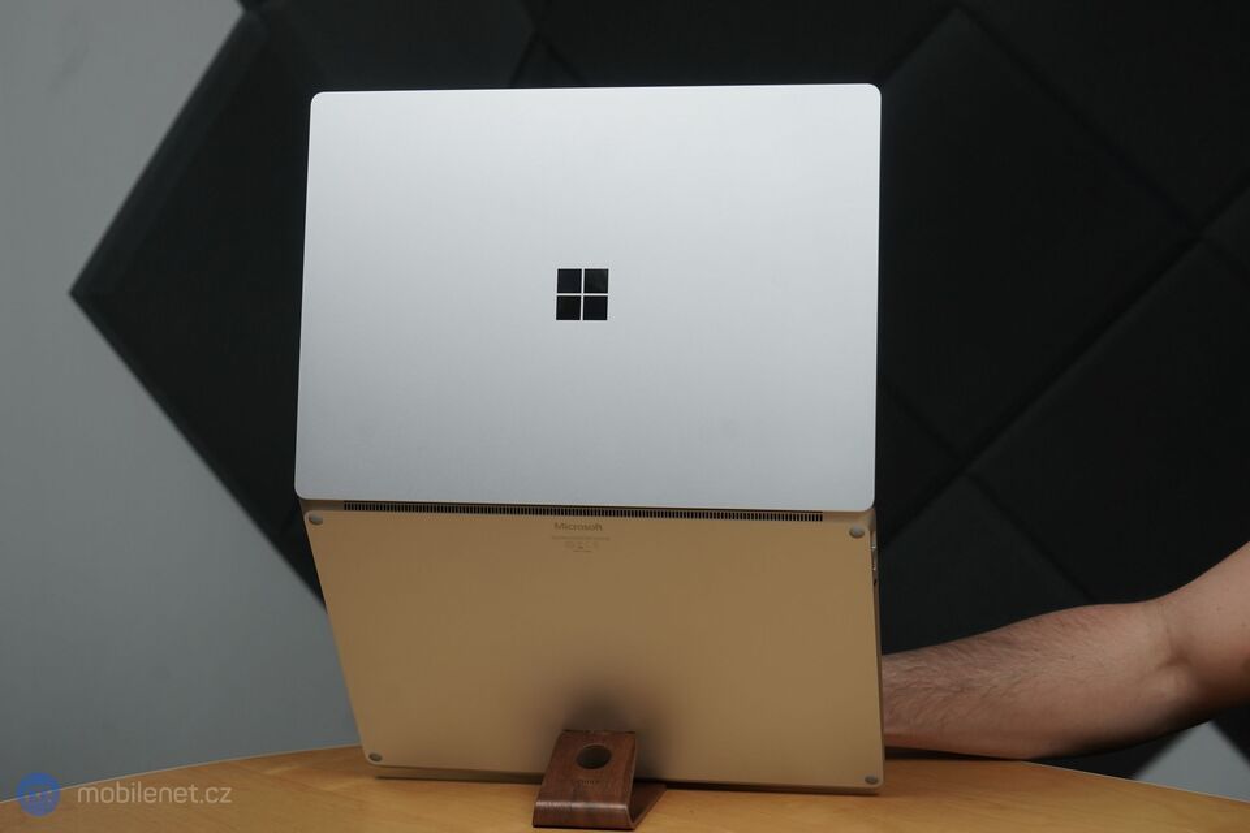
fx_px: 1910
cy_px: 416
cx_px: 625
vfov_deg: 24.6
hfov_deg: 36.2
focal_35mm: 55
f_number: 6.3
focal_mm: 55
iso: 1000
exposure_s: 1/250
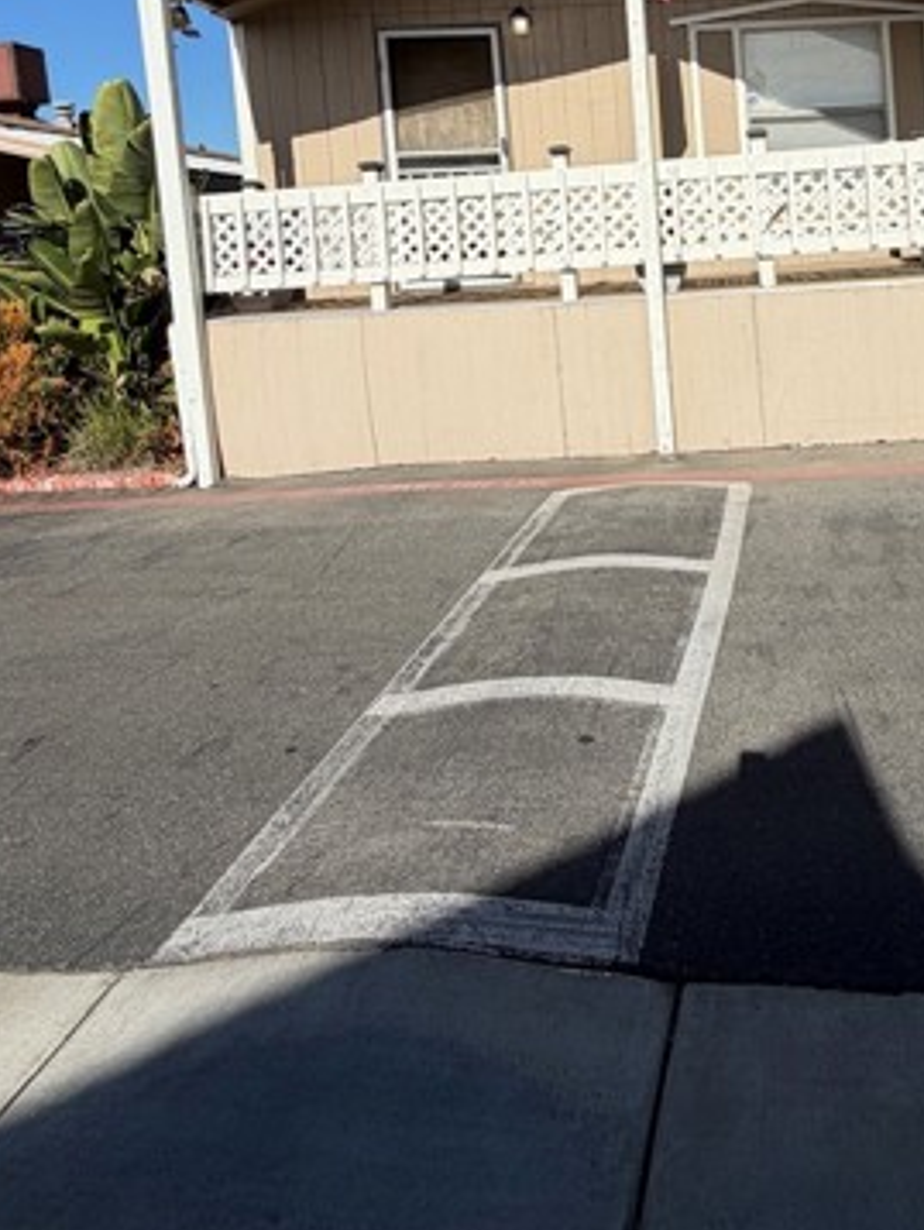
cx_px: 728
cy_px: 268
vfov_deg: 64.0
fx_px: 889
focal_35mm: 25
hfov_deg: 51.8
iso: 20
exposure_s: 1/1312
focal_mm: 2.22
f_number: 2.2
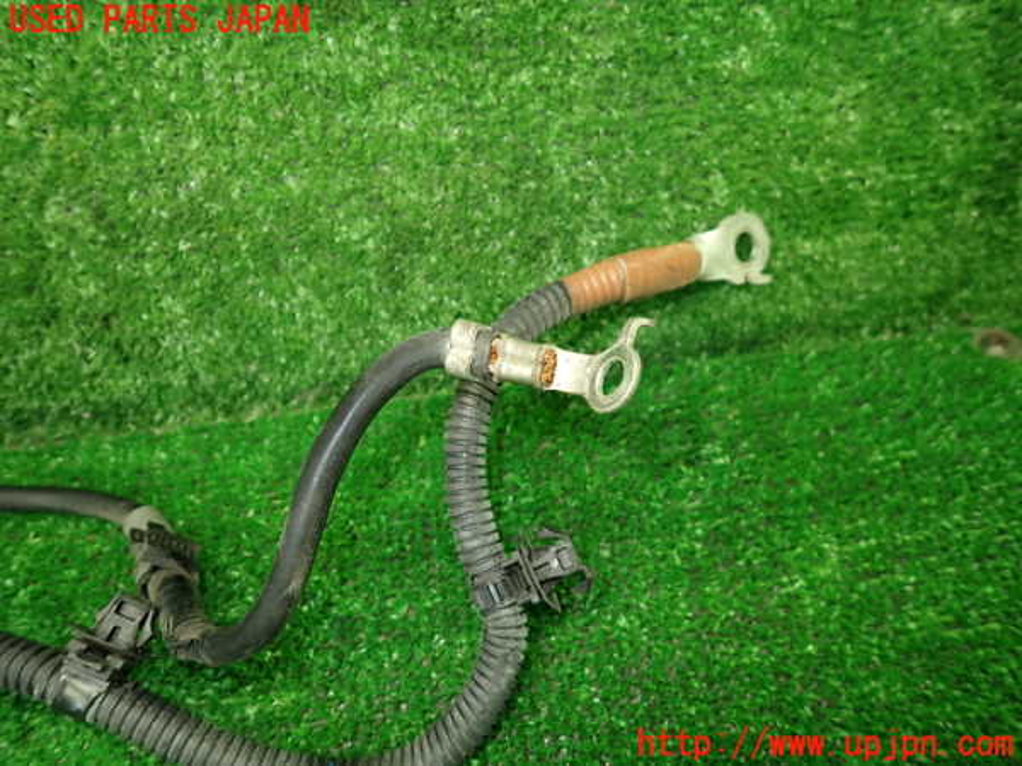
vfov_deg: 54.9
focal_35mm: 25
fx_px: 738
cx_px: 511
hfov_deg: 69.4
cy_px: 383
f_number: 2
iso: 200
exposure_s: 1/40
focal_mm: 4.5
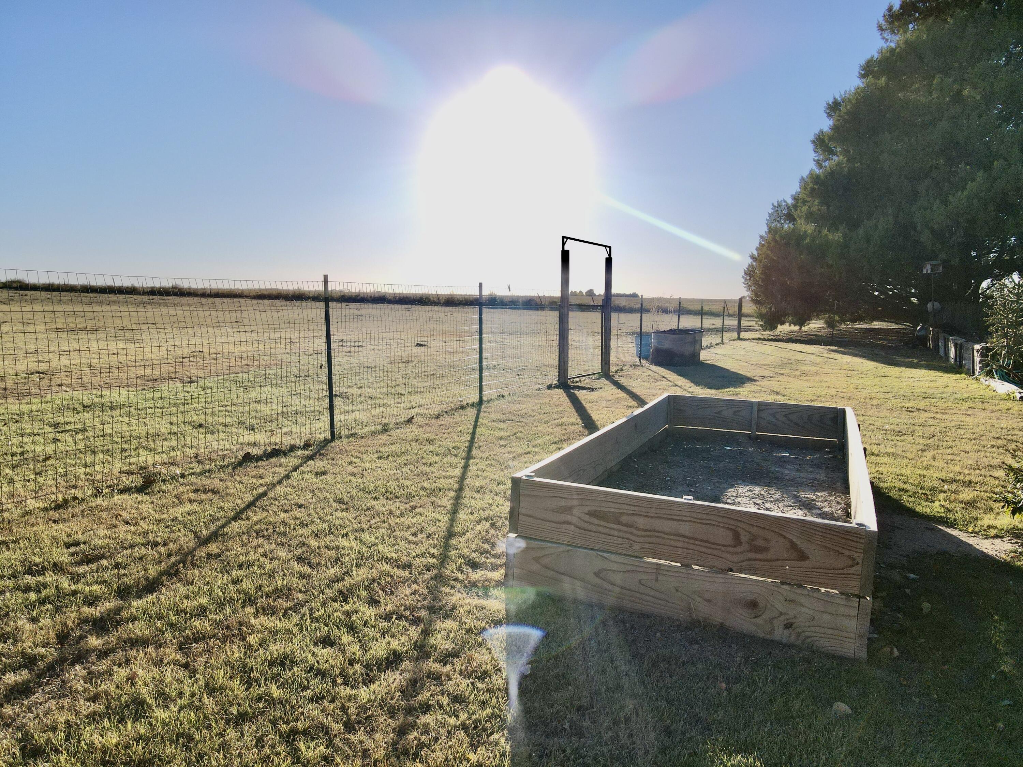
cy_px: 384
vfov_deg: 56.8
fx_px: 709
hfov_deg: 71.6
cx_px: 512
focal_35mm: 24
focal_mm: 4.5
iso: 110
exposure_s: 1/800
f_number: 2.8
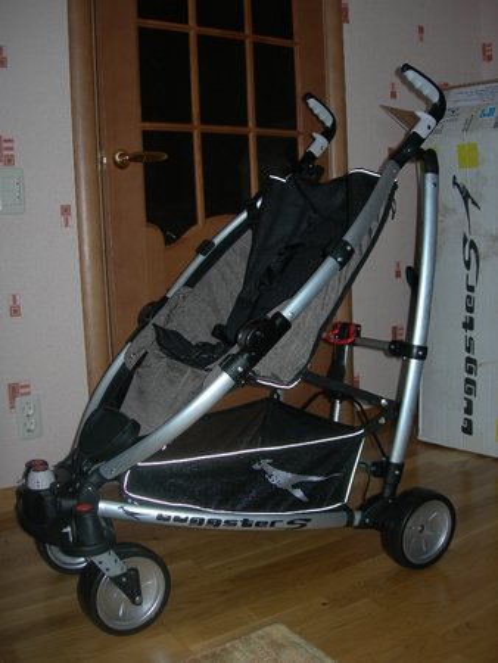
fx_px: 728
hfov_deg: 37.8
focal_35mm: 38
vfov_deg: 49.0
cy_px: 332
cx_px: 249
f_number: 2.8
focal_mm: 7.8
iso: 50
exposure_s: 1/60.1
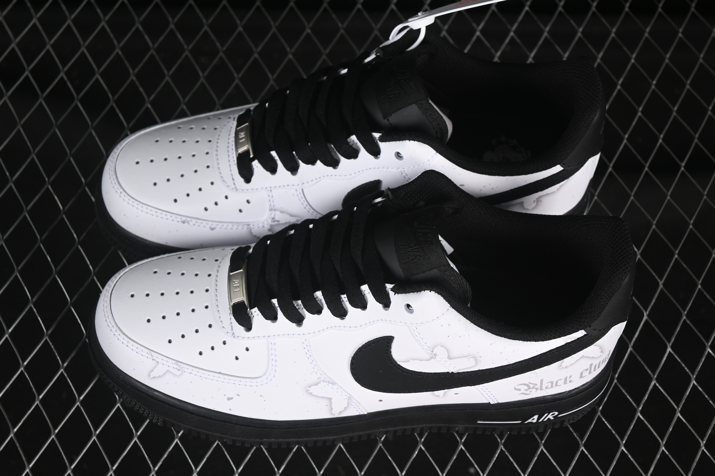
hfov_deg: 27.0
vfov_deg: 18.2
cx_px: 358
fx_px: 1489
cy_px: 238
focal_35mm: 75
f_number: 7.1
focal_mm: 50
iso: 160
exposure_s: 1/80
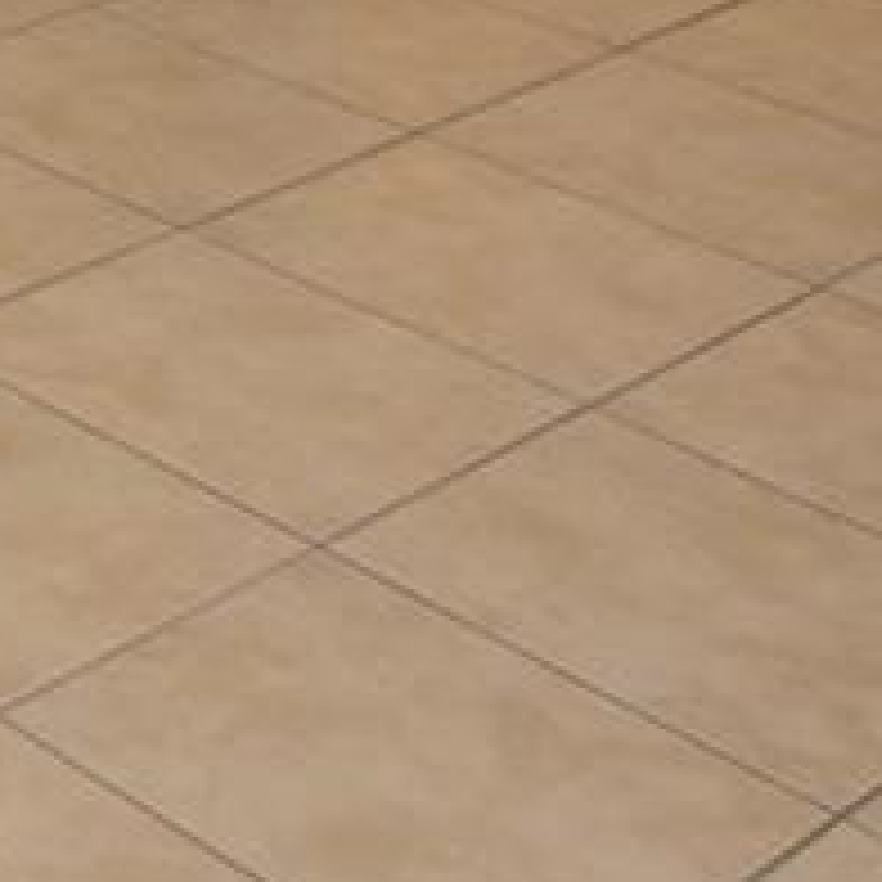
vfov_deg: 13.9
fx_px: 2998
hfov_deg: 13.5
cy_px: -940
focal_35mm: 104
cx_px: -1062
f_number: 4.5
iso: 200
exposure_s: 1/80
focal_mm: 10
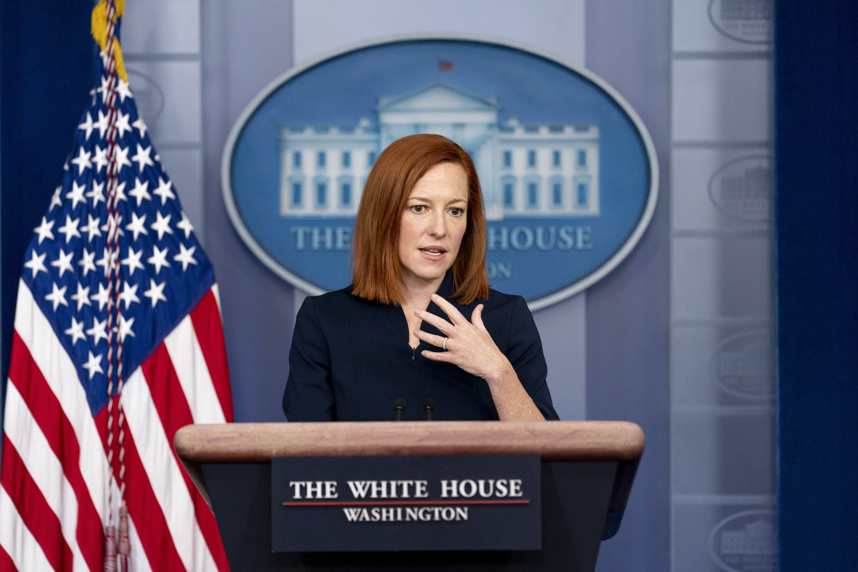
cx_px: 429
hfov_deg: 10.3
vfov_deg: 6.9
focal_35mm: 200
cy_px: 286
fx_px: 4767
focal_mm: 200
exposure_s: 1/1250
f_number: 2.8
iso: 3200
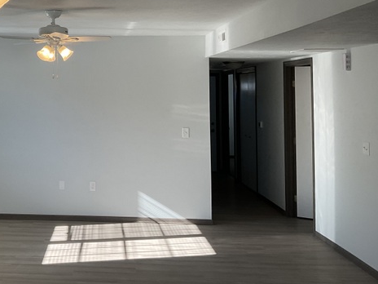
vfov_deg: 28.7
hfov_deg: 36.4
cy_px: 71
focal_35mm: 50
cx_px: 56
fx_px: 546
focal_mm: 3
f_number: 1.8
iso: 20
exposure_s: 1/120
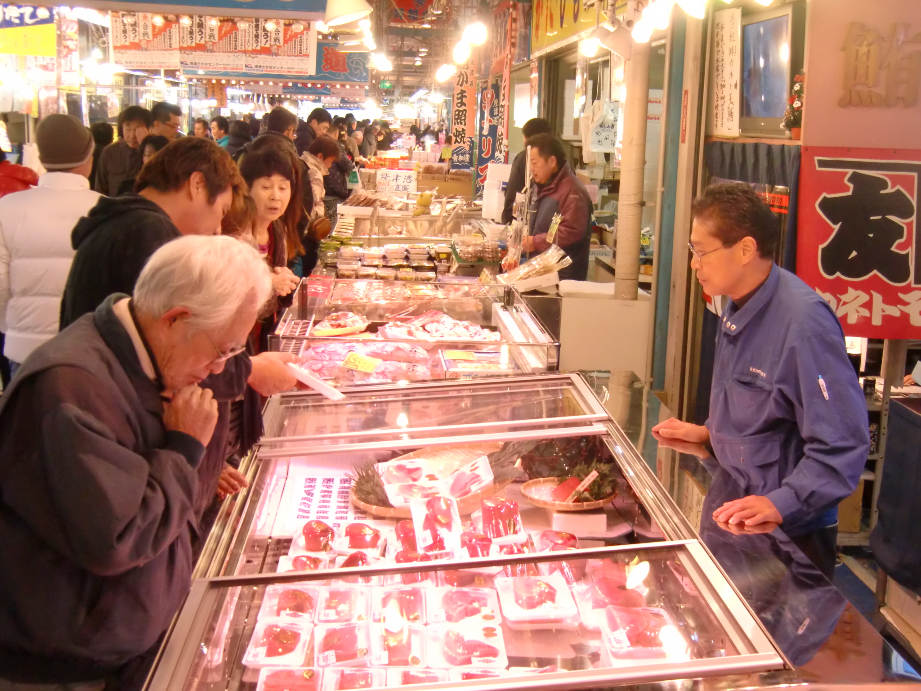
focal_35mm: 47
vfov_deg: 30.9
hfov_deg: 40.4
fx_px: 1250
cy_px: 346
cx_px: 460
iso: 400
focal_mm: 8.4
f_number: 4
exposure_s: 1/50
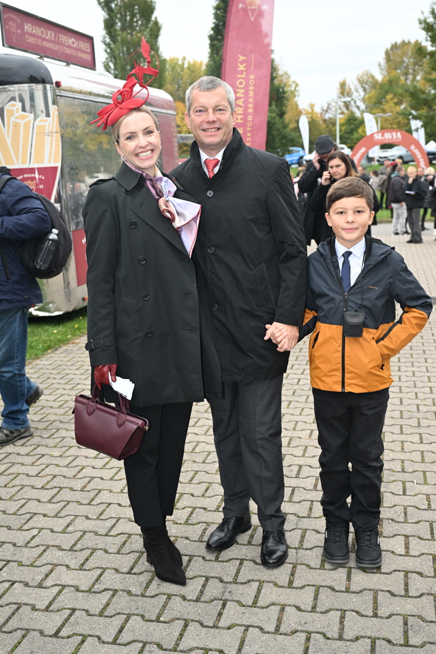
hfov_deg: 33.4
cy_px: 327
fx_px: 727
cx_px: 218
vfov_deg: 48.5
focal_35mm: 40
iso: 400
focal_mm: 40
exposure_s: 1/250
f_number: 4.5
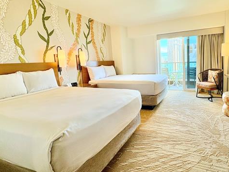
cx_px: 147
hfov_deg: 82.6
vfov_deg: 68.5
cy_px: 76
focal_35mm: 19
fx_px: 126
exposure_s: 1/134
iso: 80
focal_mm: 2.22
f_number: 2.2
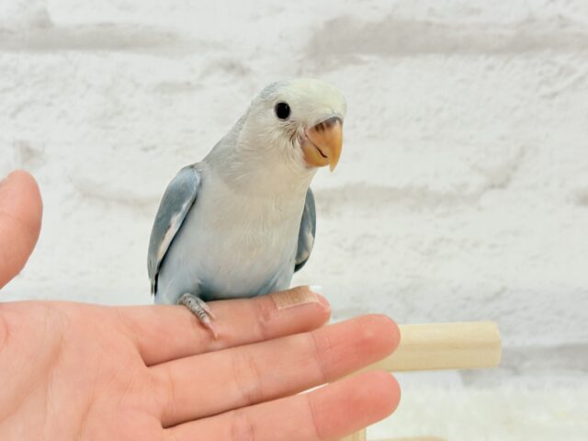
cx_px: 294
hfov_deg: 36.8
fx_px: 883
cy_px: 220
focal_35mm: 52
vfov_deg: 28.0
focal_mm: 5.96
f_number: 1.6
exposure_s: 1/50
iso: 40
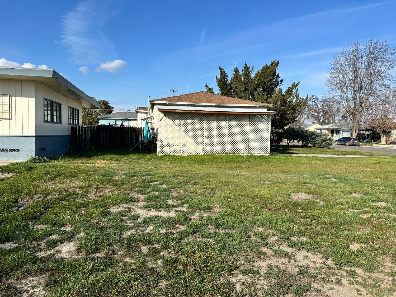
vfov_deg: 56.8
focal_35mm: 24
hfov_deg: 71.6
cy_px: 148
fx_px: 275
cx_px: 198
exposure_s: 1/4762
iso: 80
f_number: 1.78
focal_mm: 6.86
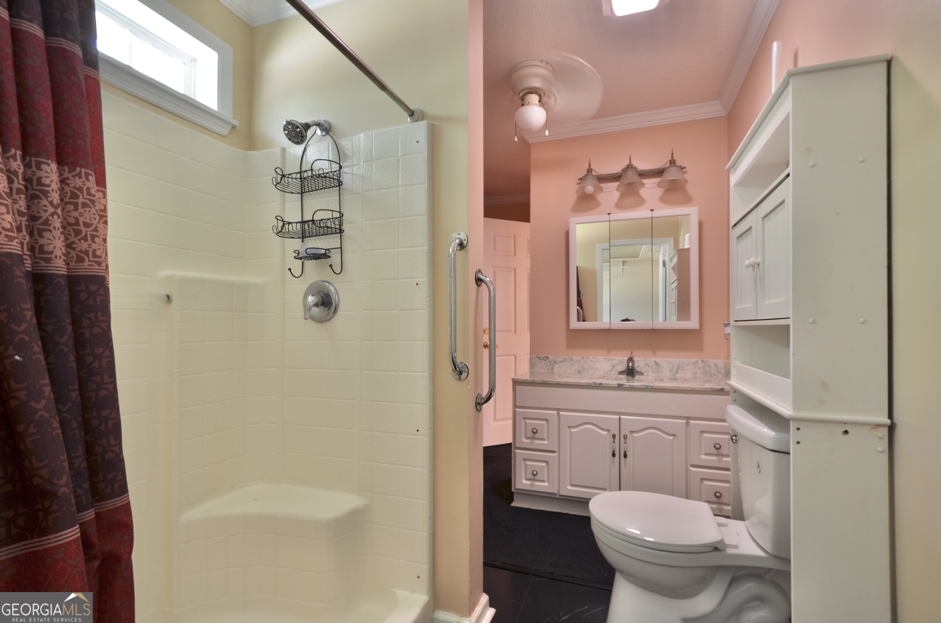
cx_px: 470
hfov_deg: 100.5
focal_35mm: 15
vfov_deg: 77.1
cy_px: 312
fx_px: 391
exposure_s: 2
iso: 100
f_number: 9
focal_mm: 10
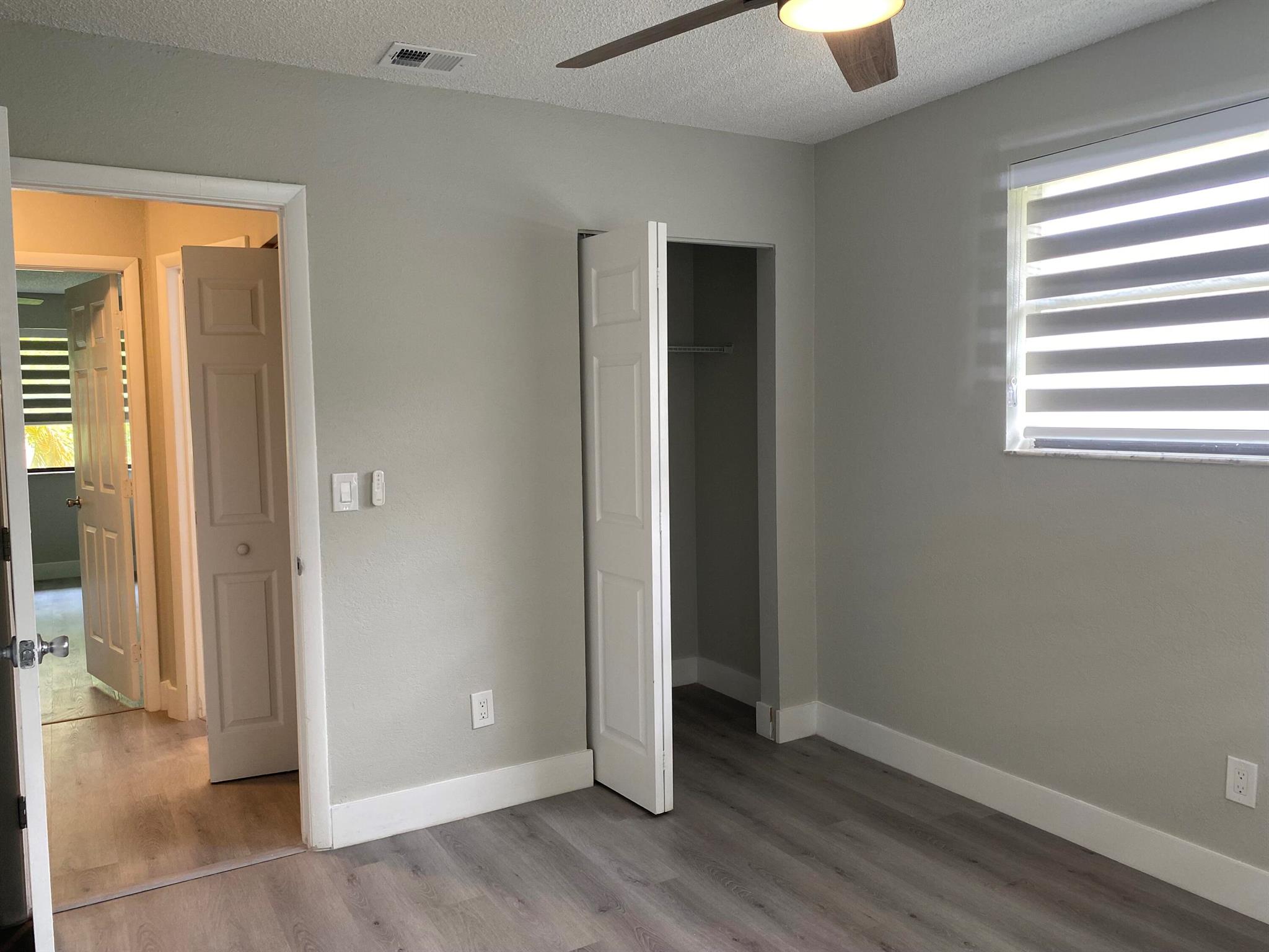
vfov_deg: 53.1
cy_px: 476
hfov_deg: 67.3
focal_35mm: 26
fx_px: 953
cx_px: 634
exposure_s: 1/60
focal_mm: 4.25
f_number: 1.8
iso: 100
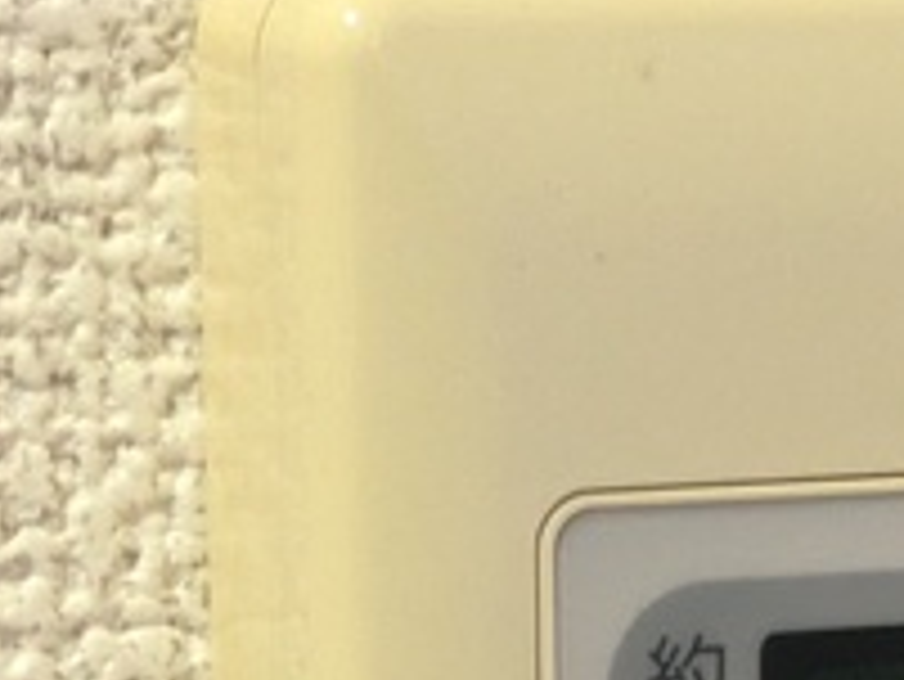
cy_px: 1045
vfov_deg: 6.0
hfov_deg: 8.0
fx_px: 6350
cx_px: 1255
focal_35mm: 243
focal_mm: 5.43
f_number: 1.89
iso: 423
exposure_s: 1/60
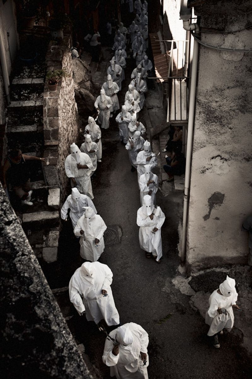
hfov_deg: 37.8
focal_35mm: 35
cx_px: 126
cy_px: 190
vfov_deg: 54.5
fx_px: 369
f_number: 8
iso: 100
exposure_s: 1/180
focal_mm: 35
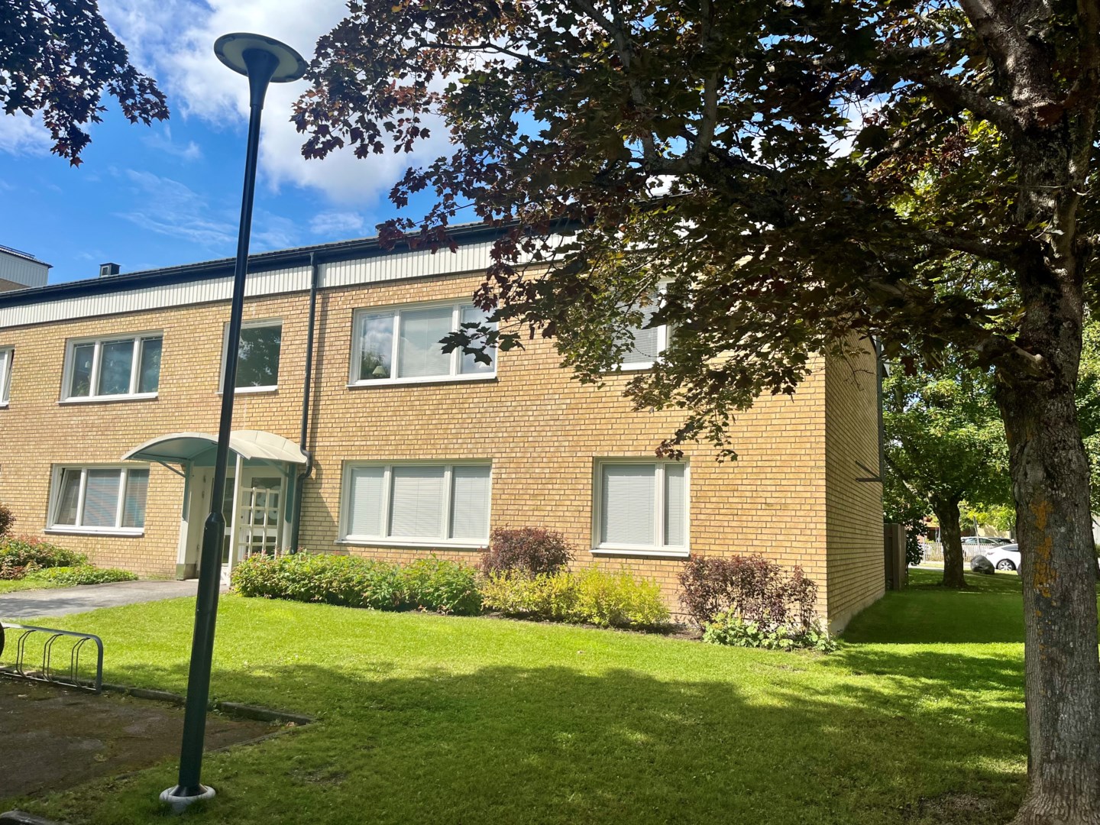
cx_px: 550
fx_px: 826
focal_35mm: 26
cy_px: 412
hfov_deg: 67.3
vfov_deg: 53.1
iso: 50
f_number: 1.6
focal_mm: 5.1
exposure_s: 1/3413
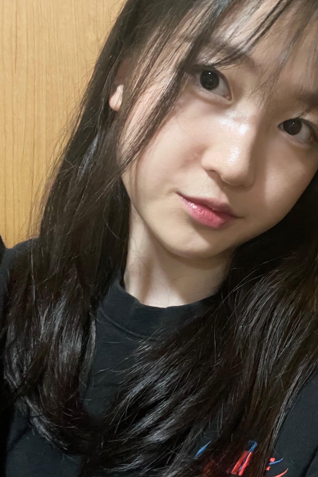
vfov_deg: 46.4
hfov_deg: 30.6
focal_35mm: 42
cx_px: 283
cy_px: 237
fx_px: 557
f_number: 2.2
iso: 640
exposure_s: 1/17
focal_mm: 2.71
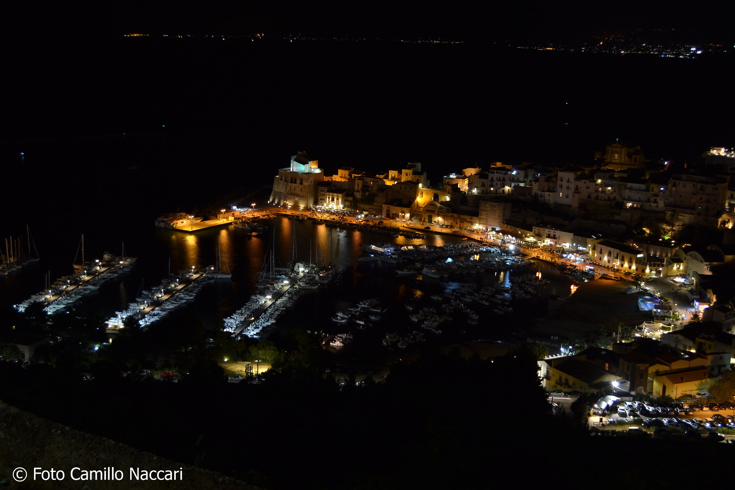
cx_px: 368
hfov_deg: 41.1
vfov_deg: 28.1
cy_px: 245
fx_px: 980
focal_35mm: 48
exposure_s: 2.1
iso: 100
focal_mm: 32
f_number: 4.8
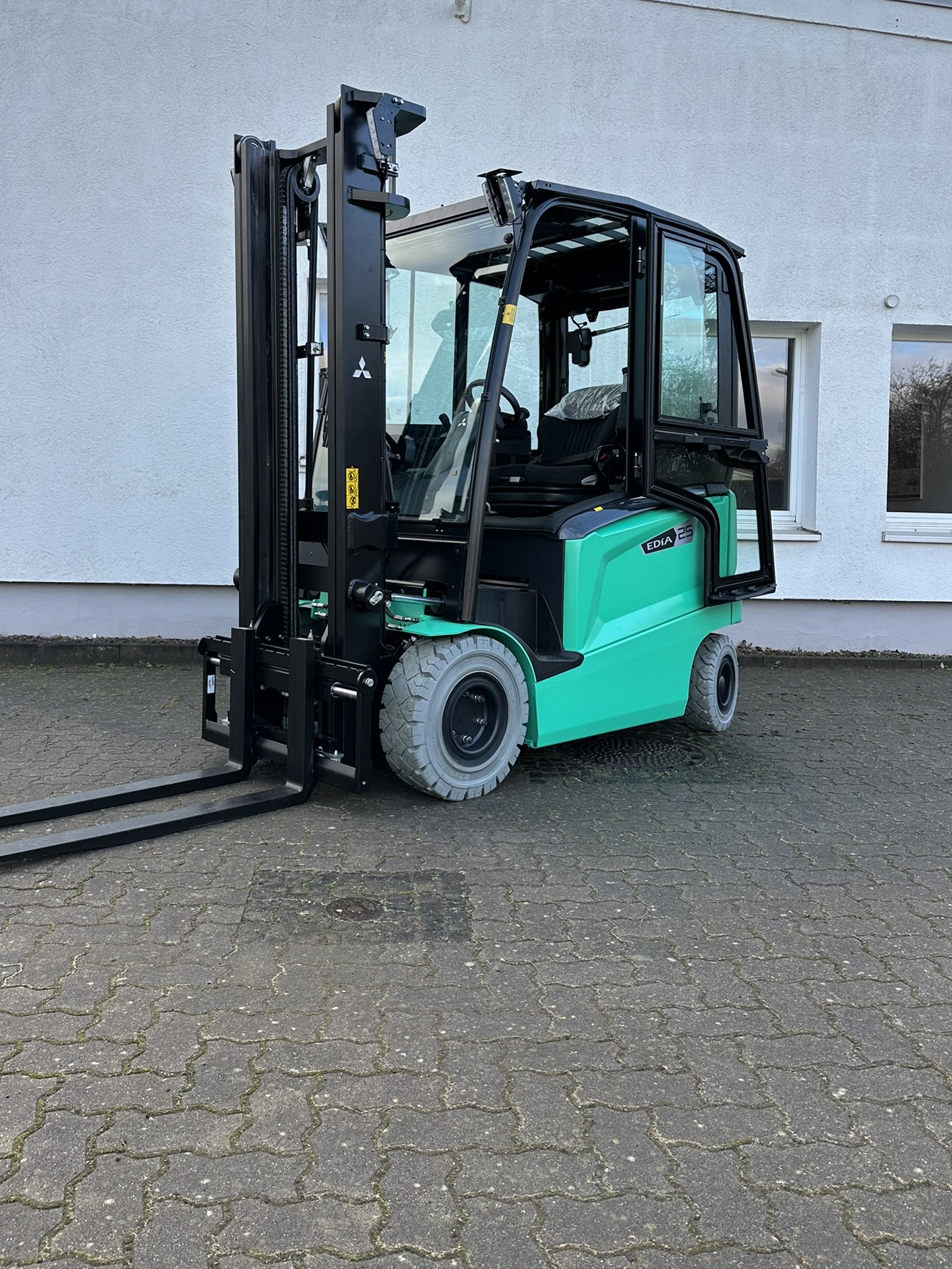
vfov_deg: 63.1
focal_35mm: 28
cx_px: 419
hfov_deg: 49.6
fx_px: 1026
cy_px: 532
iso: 80
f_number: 1.78
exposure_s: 1/508
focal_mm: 6.86
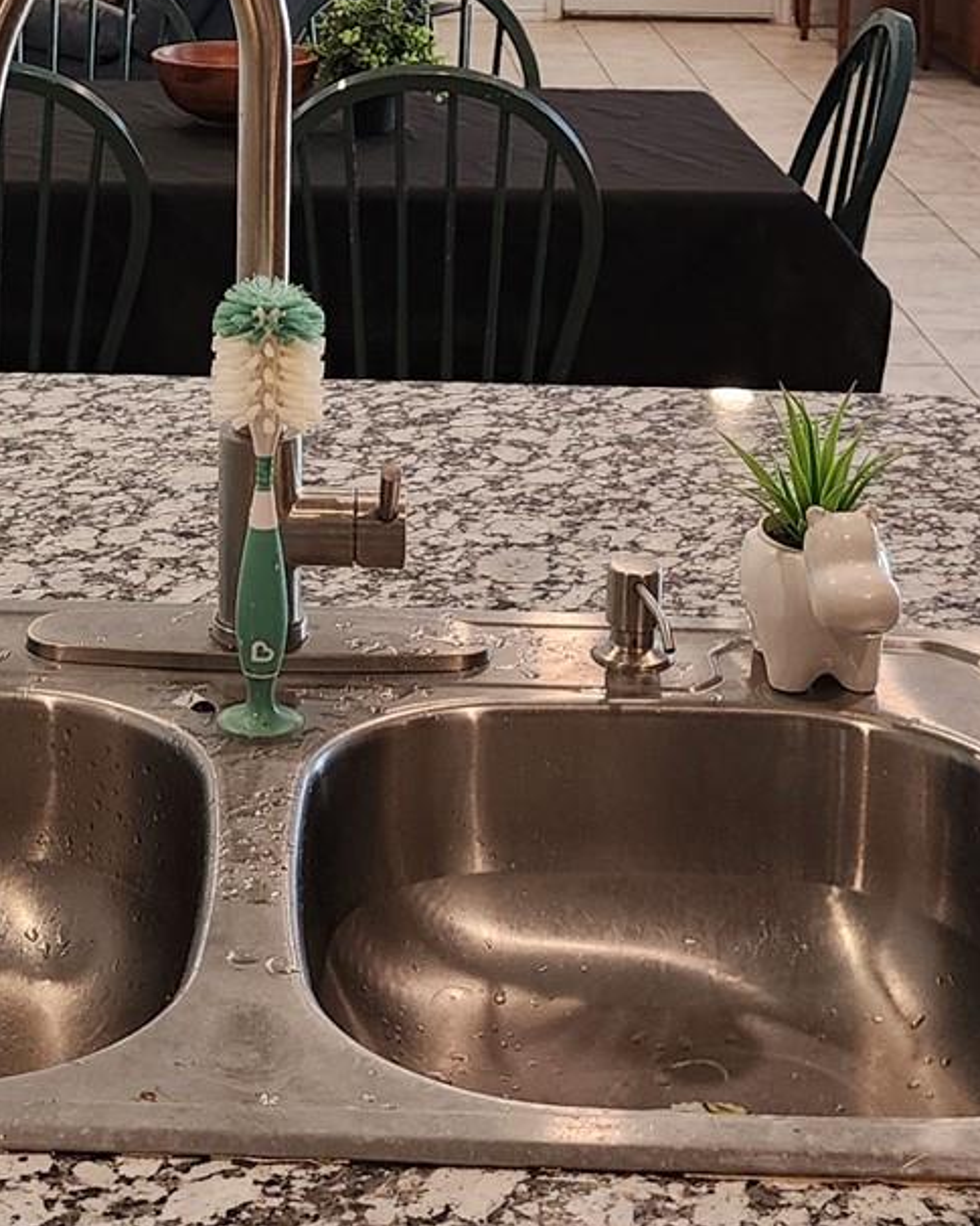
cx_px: 158
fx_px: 2755
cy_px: -32
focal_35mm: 76
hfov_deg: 19.9
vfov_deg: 23.9
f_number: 1.8
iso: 160
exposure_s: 1/120
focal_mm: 6.4
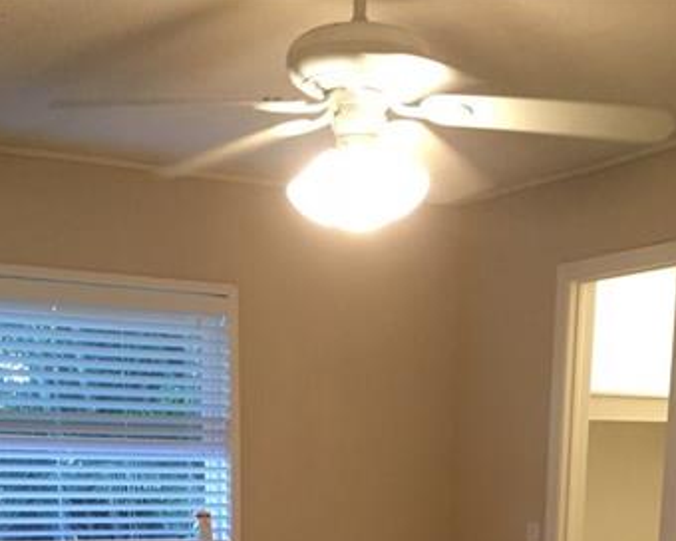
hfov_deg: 29.6
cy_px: 756
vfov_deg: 21.0
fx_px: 1280
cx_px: 302
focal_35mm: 64
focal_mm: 4.15
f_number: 2.2
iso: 125
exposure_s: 1/30
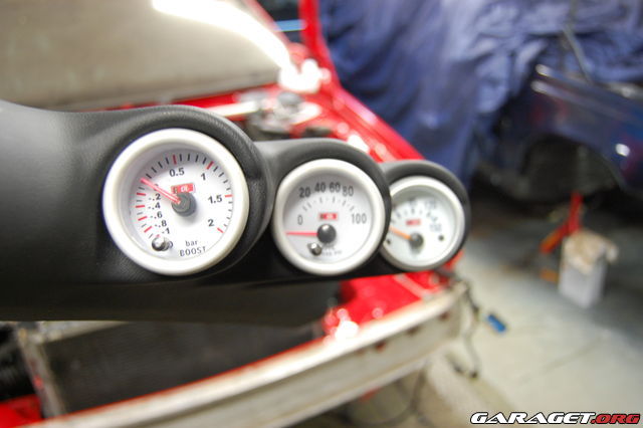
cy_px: 214
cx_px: 322
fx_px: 536
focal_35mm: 30
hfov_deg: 62.0
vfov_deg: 43.6
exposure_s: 1/25
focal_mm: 20
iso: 800
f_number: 3.8
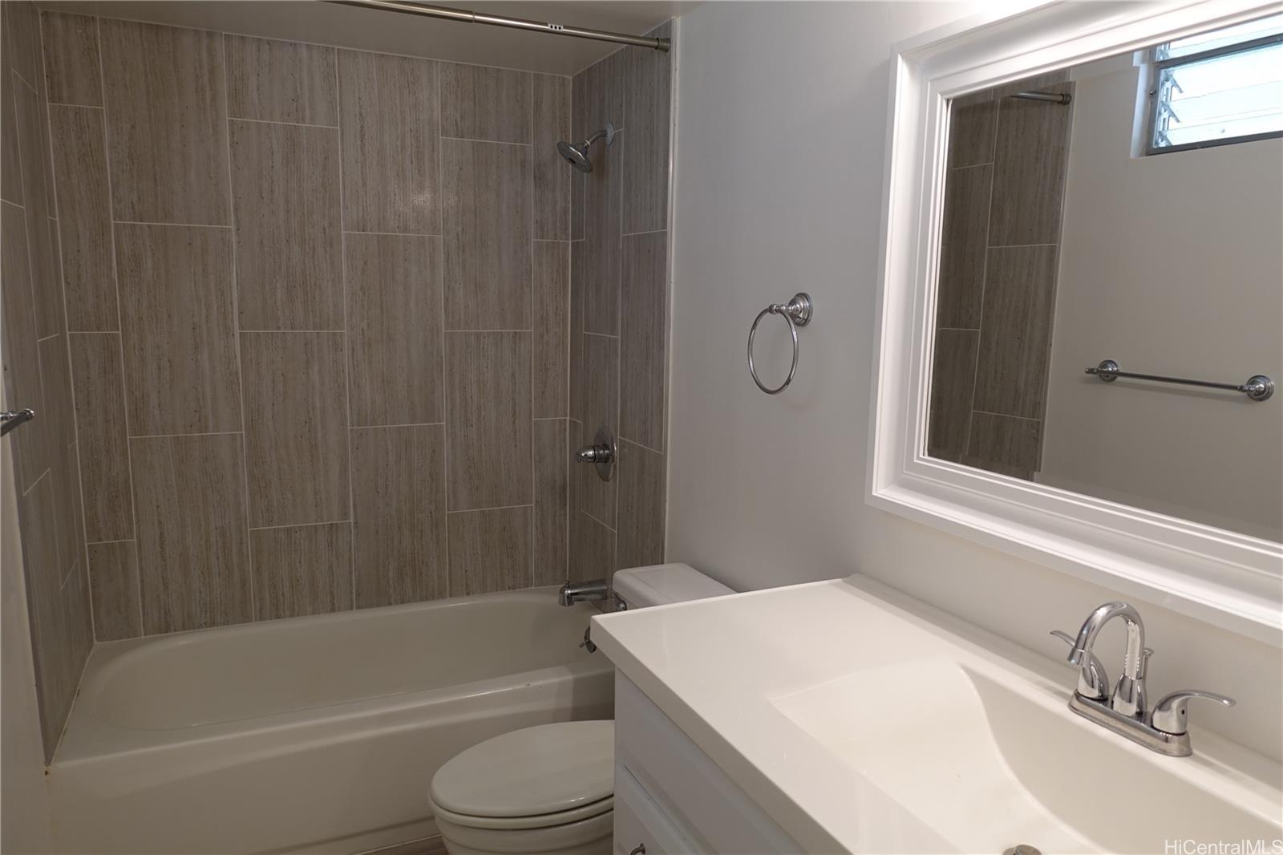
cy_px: 428
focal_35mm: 24
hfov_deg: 73.8
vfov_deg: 53.1
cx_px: 642
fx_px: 855
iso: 125
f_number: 2.8
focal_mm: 8.8
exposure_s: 1/40
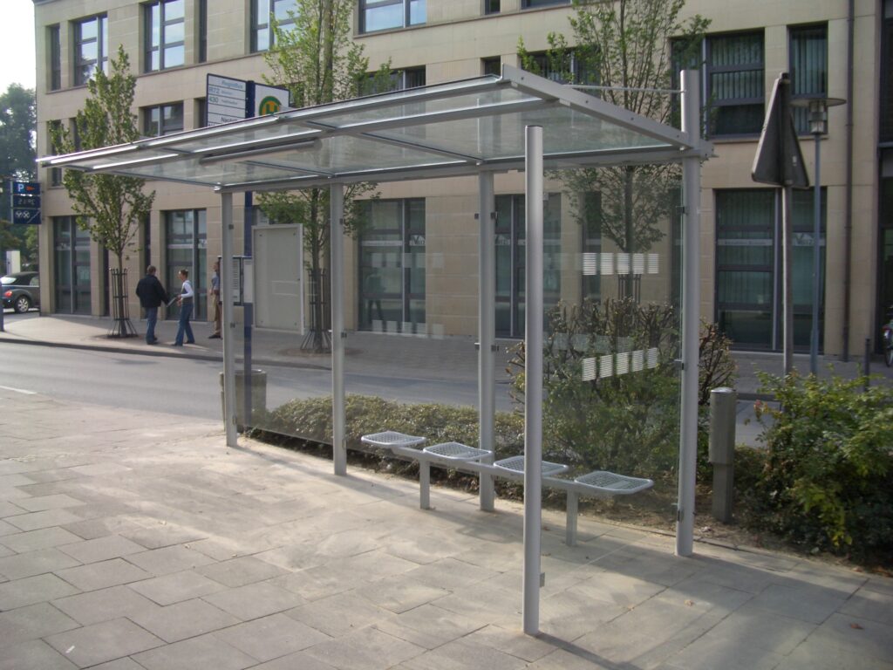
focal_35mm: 35
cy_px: 335
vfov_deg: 40.7
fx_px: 903
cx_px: 446
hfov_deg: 52.6
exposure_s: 1/250
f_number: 2.6
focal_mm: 5.8
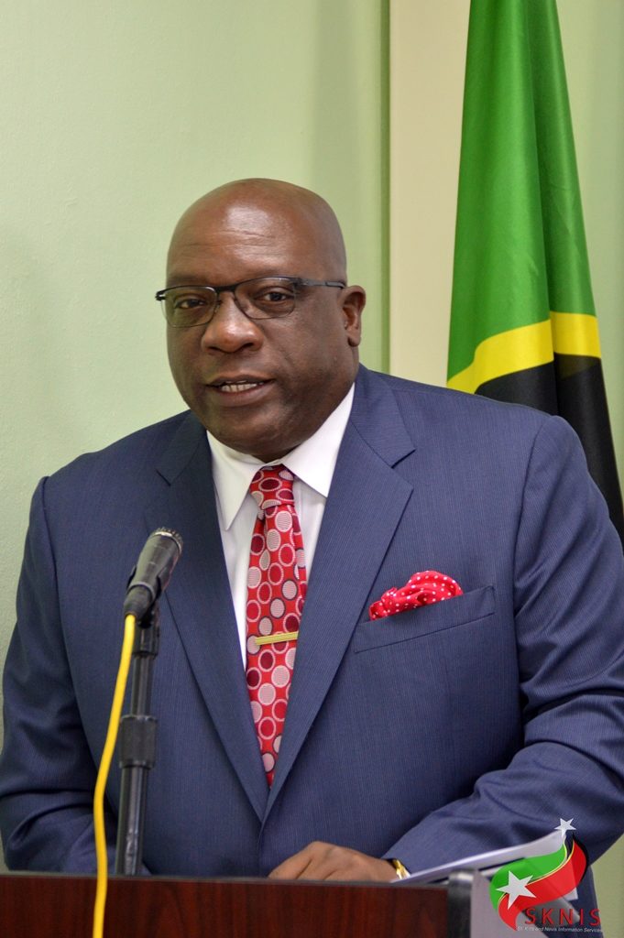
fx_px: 2930
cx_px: 312
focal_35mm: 112
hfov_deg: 12.2
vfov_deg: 18.2
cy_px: 469
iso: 640
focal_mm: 75
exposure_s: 1/60
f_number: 4.2
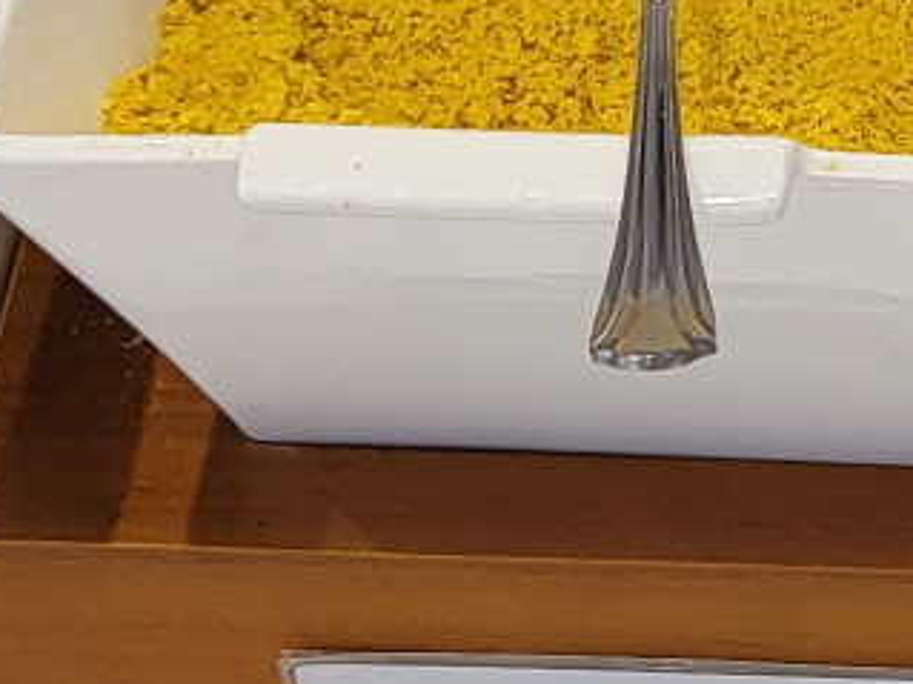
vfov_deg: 9.1
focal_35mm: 163
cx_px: 1540
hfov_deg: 11.4
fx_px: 4298
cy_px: 466
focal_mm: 4.25
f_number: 1.8
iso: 64
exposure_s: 1/120
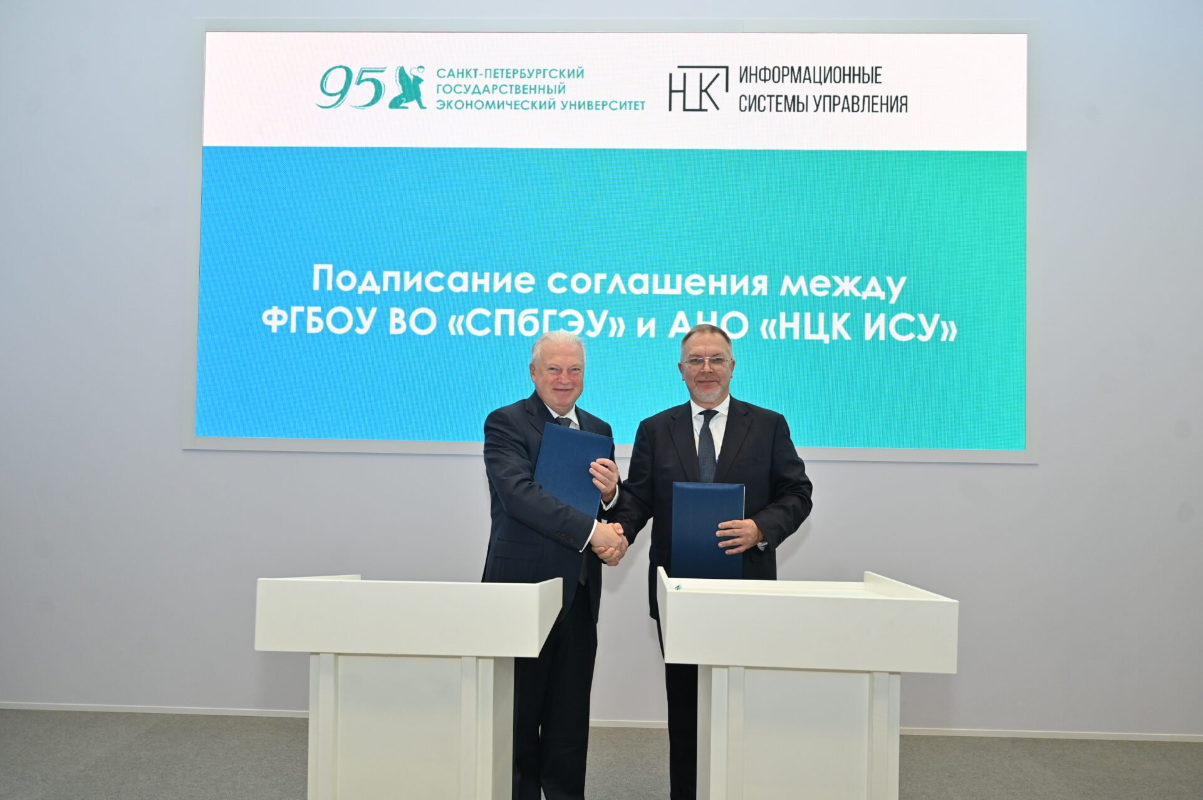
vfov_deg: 46.3
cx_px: 602
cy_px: 400
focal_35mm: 28
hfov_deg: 65.5
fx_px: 935
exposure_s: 1/100
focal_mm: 28
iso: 800
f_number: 4.5
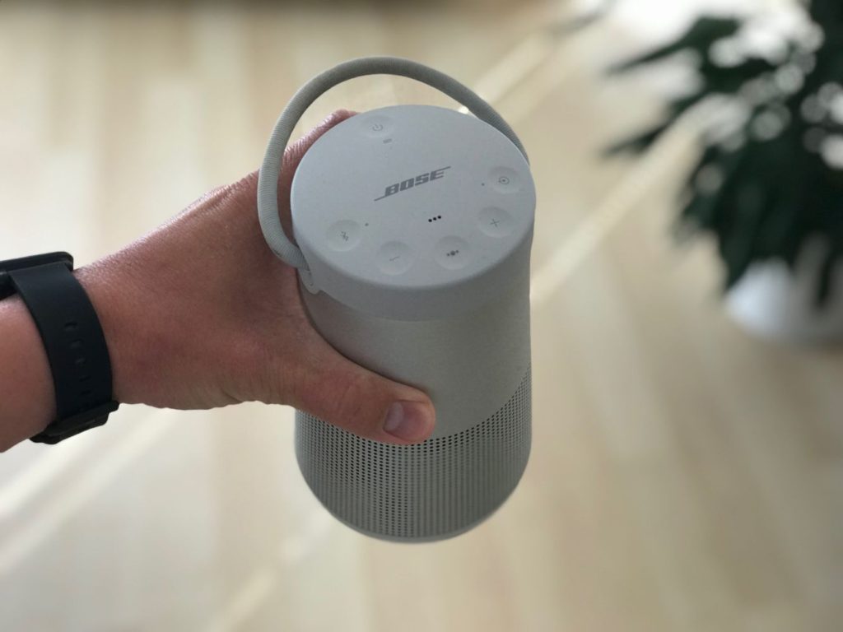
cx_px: 422
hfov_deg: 33.8
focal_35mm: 57
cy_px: 316
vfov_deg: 25.7
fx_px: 1388
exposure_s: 1/50
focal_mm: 6.6
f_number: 2.8
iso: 40
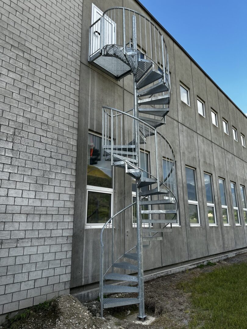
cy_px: 164
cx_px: 124
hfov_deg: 56.8
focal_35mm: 24
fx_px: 228
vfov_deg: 71.6
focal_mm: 6.86
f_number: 1.78
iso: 80
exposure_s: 1/1495
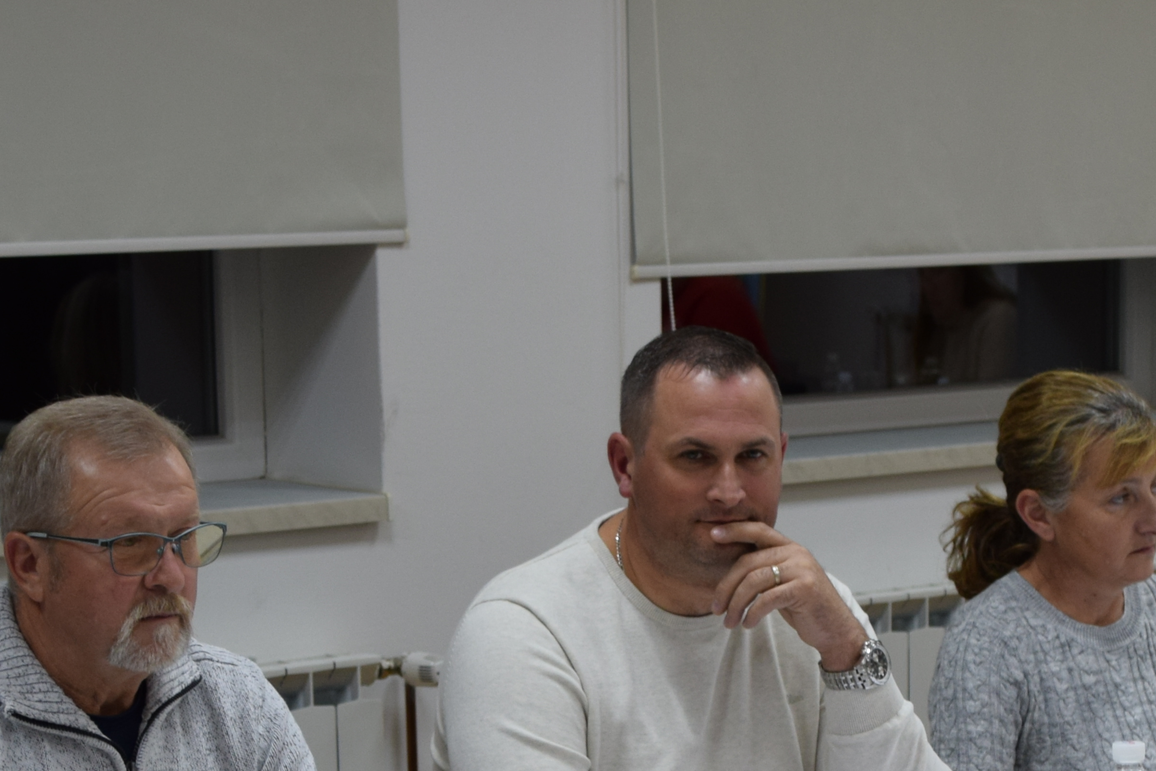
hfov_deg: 17.2
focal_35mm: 119
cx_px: 681
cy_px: 888
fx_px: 3821
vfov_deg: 11.3
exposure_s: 1/60
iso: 400
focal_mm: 32
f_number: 4
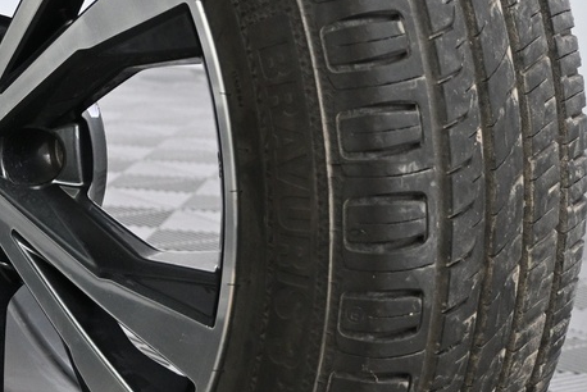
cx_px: 64
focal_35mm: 109
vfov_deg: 12.6
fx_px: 1773
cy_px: 154
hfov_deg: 18.5
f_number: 3.8
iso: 1000
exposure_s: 1/40
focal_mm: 20.5
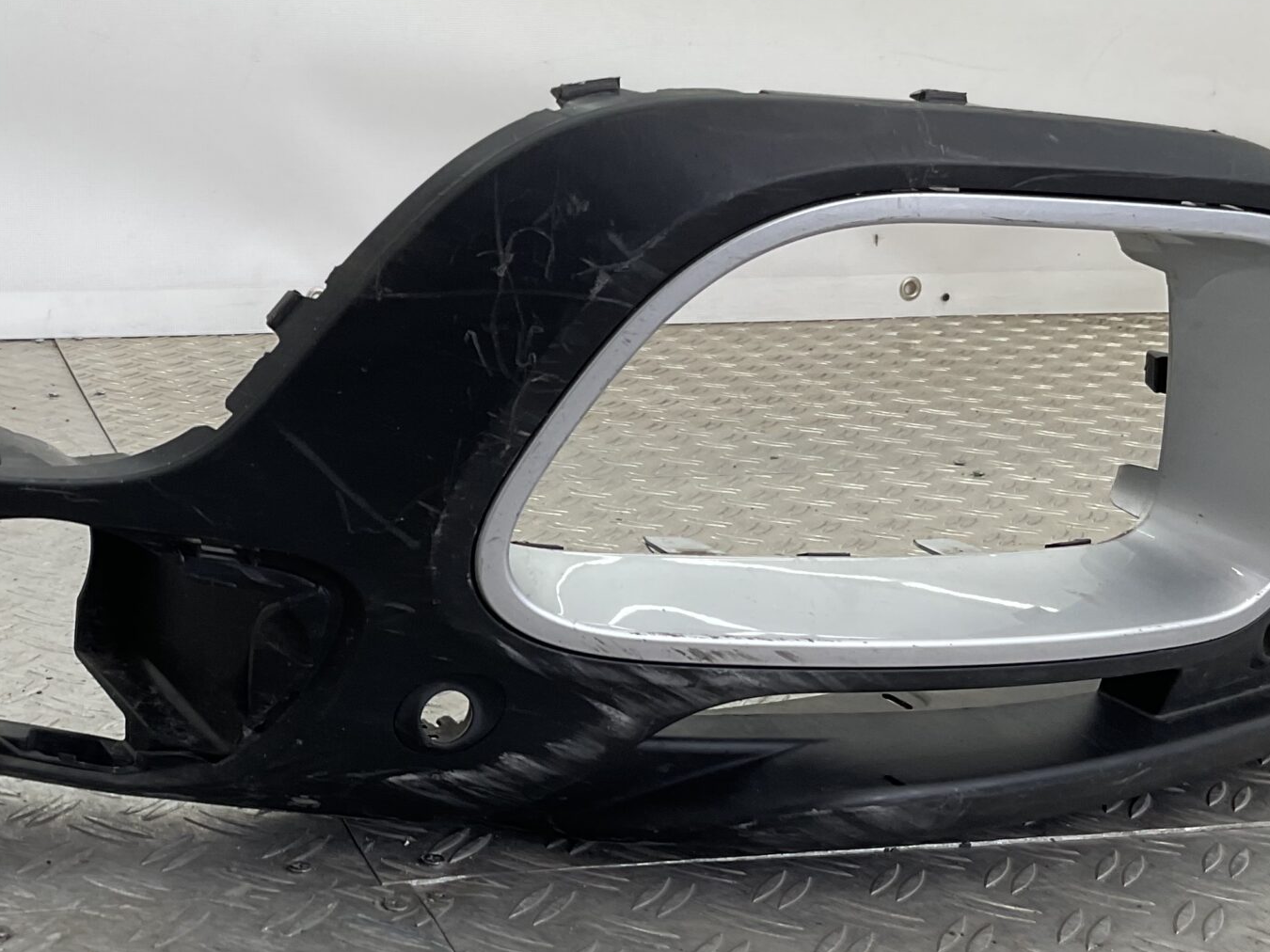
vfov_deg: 26.5
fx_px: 2017
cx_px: 328
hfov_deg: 34.3
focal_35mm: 55
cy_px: 513
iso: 20
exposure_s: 1/100
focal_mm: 3
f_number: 1.8
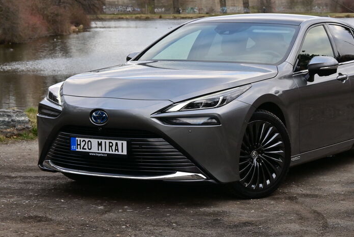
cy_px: 110
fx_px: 1023
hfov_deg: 19.6
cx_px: 228
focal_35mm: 104
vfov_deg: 13.2
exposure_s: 1/250
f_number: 8
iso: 640
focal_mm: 50
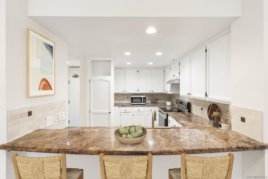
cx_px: 134
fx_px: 119
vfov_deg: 73.8
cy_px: 90
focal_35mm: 16
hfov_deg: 96.7
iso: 500
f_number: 8
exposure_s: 1/6
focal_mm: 16
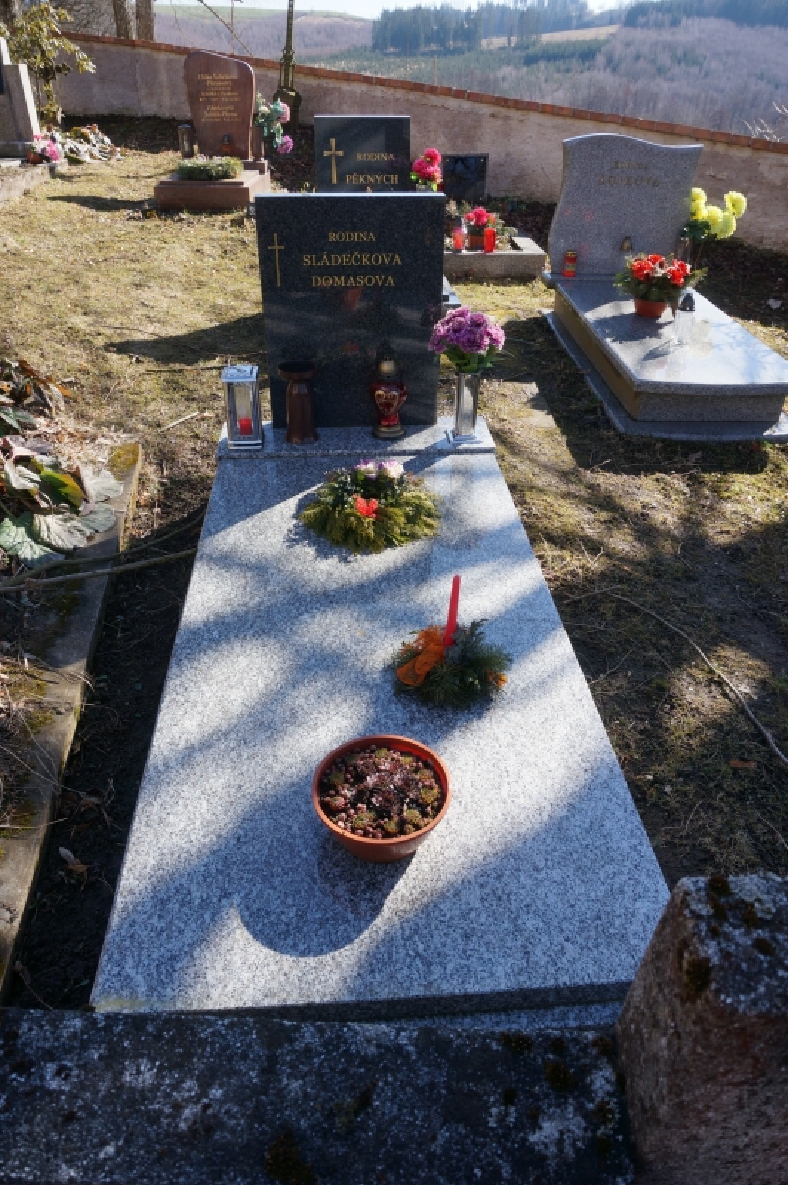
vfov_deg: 73.8
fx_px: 789
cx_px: 394
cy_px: 592
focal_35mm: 24
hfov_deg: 53.1
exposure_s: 1/125
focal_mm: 16
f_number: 8
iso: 100
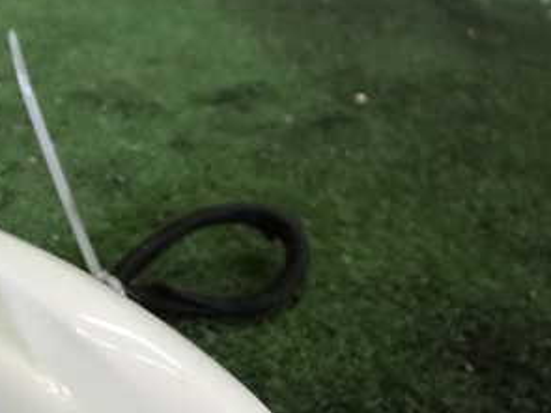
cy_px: 355
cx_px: 69
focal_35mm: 61
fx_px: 971
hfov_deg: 30.5
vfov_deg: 23.5
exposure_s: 1/200
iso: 1250
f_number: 2.3
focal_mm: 5.4
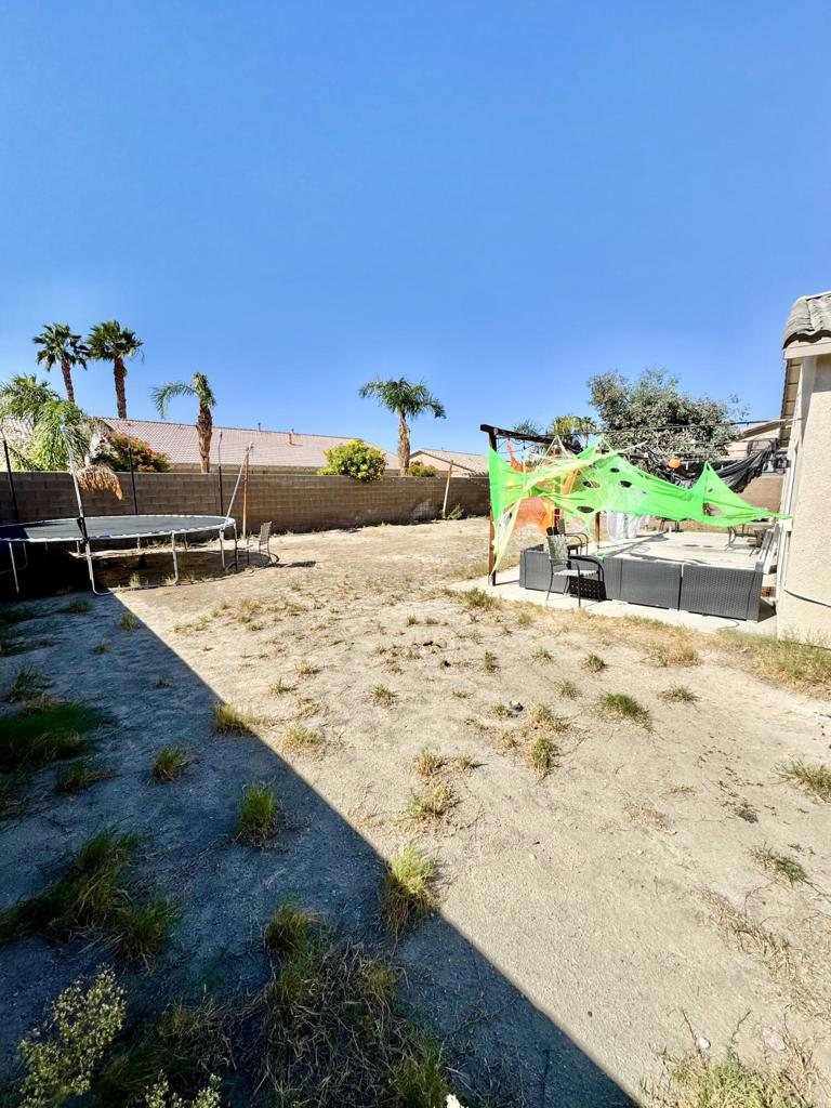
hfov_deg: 85.7
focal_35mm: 14
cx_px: 416
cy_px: 554
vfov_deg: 102.1
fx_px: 448
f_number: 2.2
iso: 50
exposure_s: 1/3546
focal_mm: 2.22
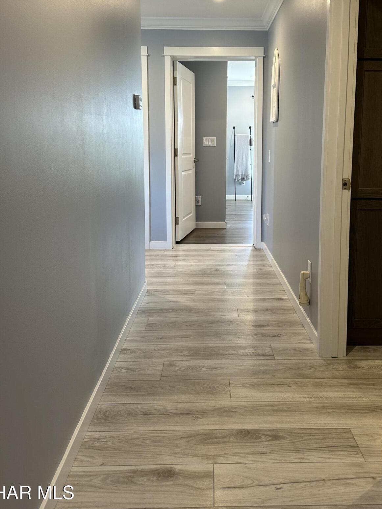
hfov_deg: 45.2
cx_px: 226
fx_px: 456
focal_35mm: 31
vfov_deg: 57.7
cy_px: 194
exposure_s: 1/60
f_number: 1.78
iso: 160
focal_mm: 6.86
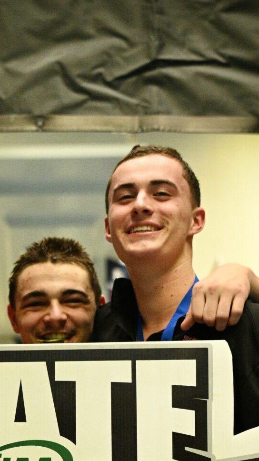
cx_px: 23
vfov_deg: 20.7
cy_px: 540
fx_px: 1185
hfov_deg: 12.4
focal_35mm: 97
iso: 4000
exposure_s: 1/1600
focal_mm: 35
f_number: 2.8
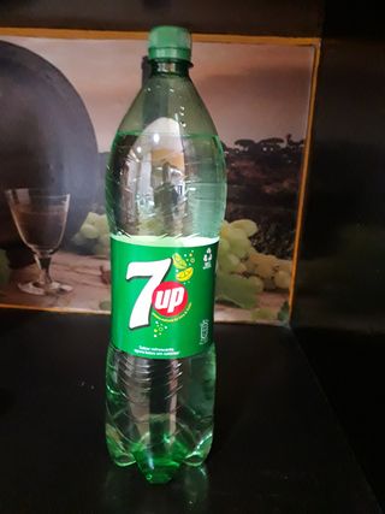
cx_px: 192
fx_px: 401
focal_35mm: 27
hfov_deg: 51.3
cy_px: 257
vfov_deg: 65.3
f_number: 1.9
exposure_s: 1/20
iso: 640
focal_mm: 3.6
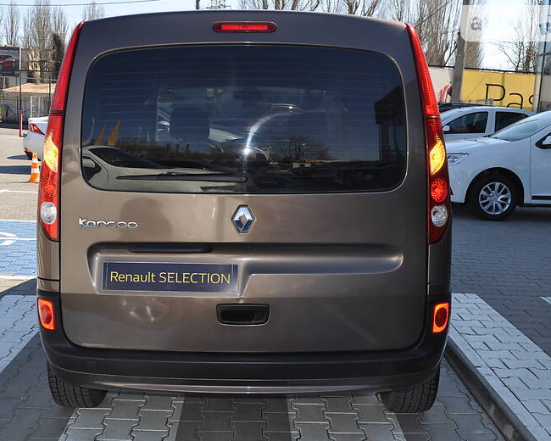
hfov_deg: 41.1
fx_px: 734
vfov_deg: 33.4
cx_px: 256
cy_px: 220
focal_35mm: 45
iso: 200
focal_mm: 26
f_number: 9
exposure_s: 1/200
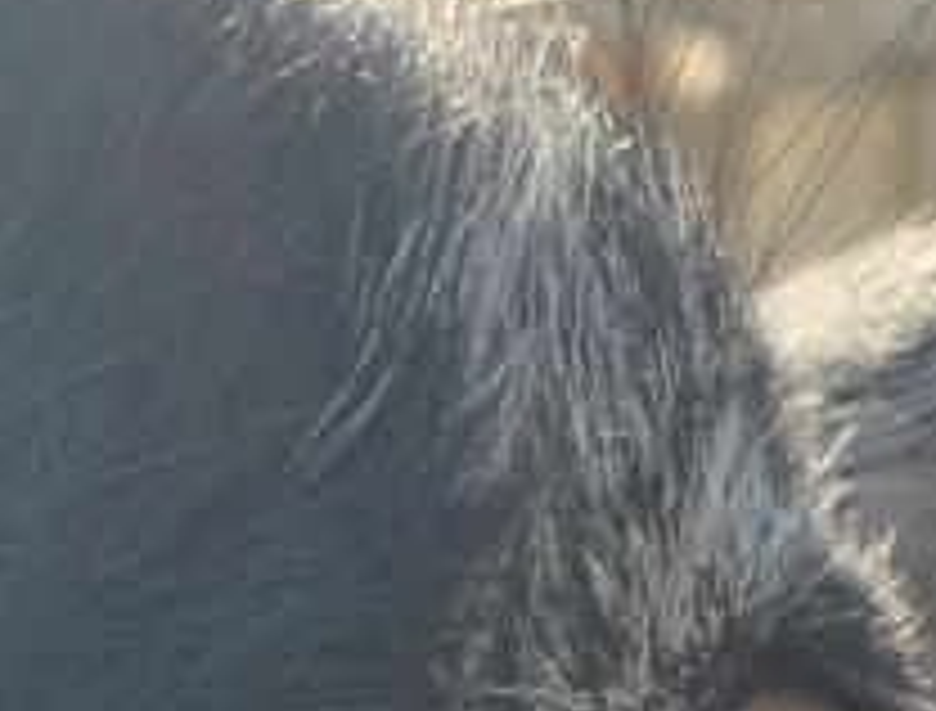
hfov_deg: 15.4
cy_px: 702
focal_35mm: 125
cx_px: -22
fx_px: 3396
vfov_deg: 11.8
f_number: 1.8
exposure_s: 1/765
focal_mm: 4.2
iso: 25
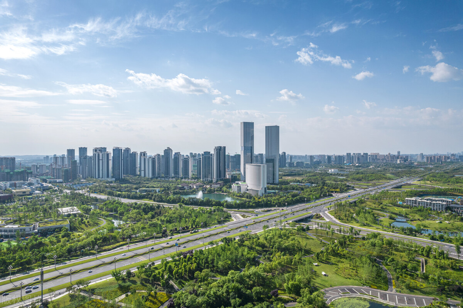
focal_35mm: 22
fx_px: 283
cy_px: 154
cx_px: 232
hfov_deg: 78.6
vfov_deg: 57.1
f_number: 2.8
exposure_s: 1/4000
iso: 100
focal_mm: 8.38
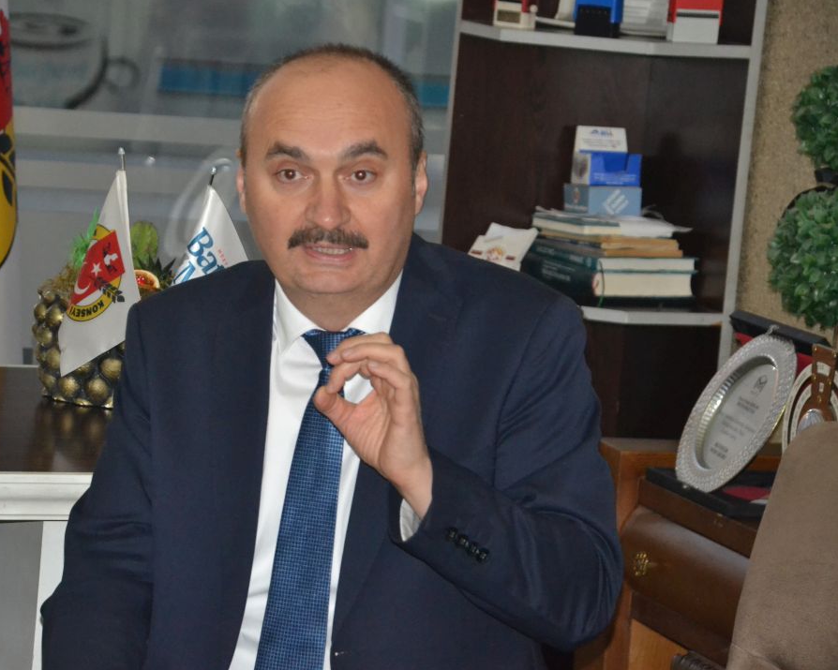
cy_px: 334
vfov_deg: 8.7
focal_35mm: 179
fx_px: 4428
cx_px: 333
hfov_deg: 10.8
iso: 3200
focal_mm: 105
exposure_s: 1/60
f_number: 5.6
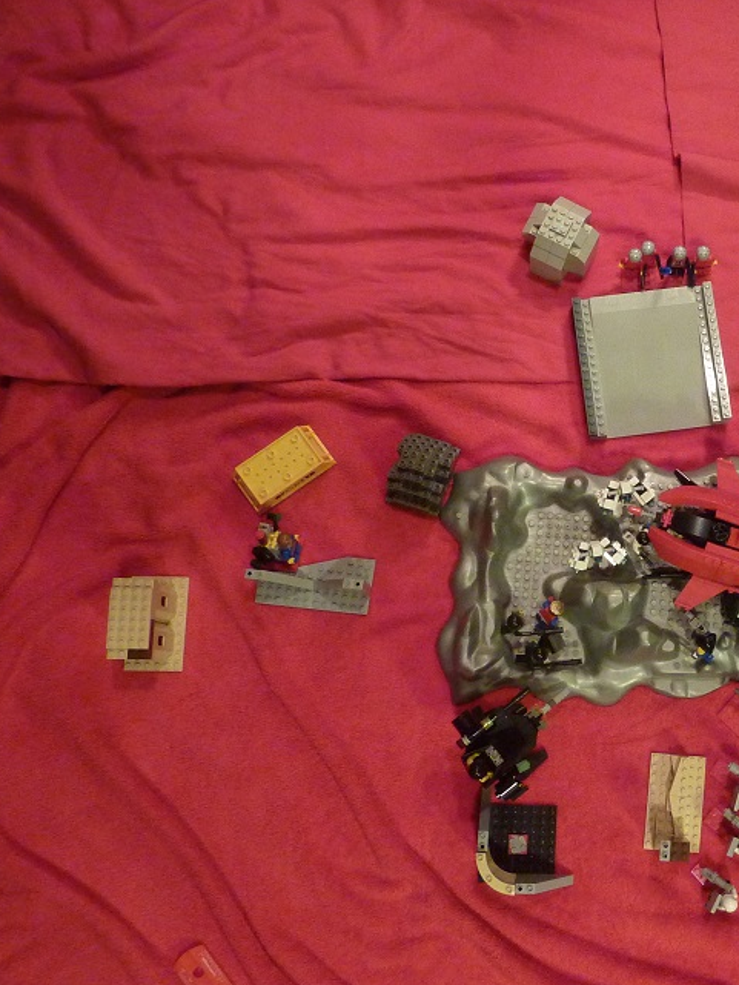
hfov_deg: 35.0
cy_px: 484
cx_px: 647
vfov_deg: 47.9
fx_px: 1110
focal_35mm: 39
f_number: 3.3
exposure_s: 1/30
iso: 400
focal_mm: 4.1
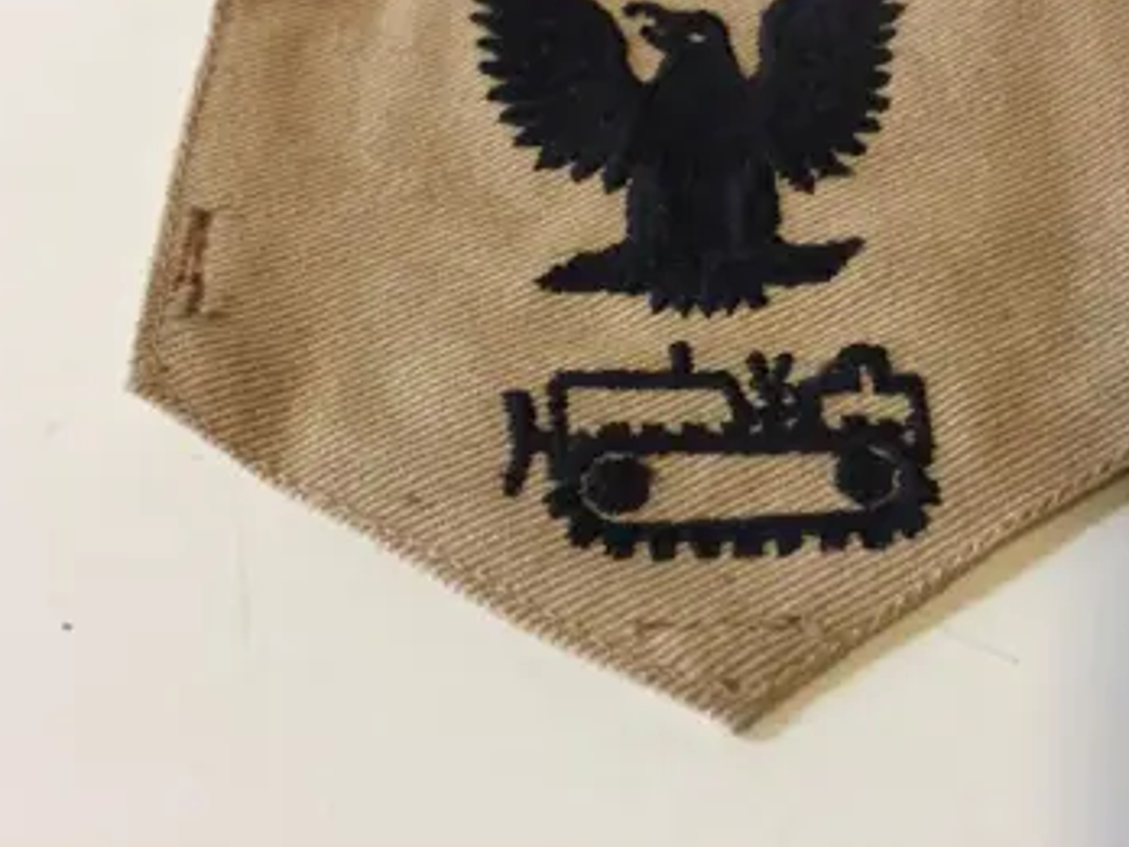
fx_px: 1305
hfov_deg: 46.4
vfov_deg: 35.6
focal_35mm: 40
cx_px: 698
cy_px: 282
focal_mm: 4.15
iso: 250
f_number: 2.2
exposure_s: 1/33
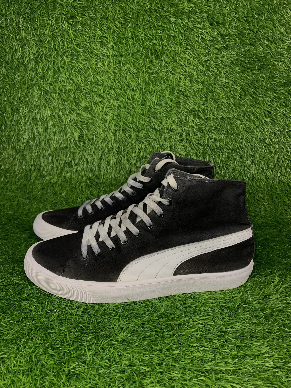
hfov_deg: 53.1
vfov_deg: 67.3
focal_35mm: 26
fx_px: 291
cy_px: 194
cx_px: 146
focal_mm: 4.25
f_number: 1.8
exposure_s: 1/60
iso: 100
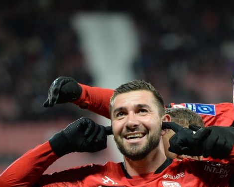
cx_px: 159
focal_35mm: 366
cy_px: 153
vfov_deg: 4.2
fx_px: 2536
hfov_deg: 5.3
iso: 2500
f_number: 2.8
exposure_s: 1/800
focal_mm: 180
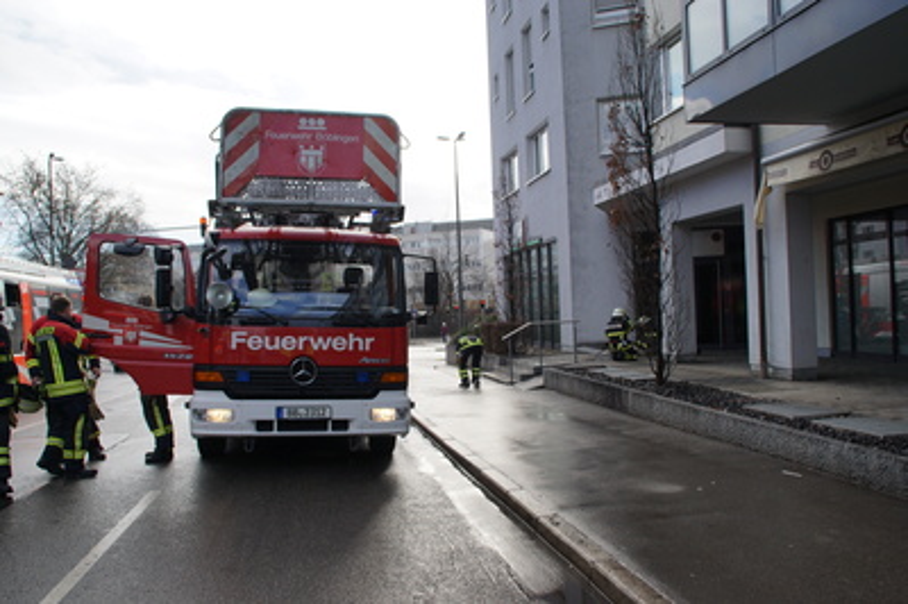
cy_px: 302
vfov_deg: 47.9
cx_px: 454
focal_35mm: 27
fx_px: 680
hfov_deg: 67.4
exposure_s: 1/320
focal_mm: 18
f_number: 5.6
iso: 100
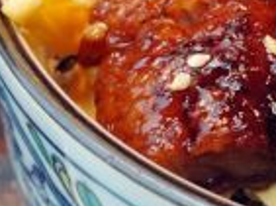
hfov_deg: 11.6
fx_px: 1315
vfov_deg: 8.9
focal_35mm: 165
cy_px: 26
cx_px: 388
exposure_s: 1/60
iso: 250
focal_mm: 23
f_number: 6.3
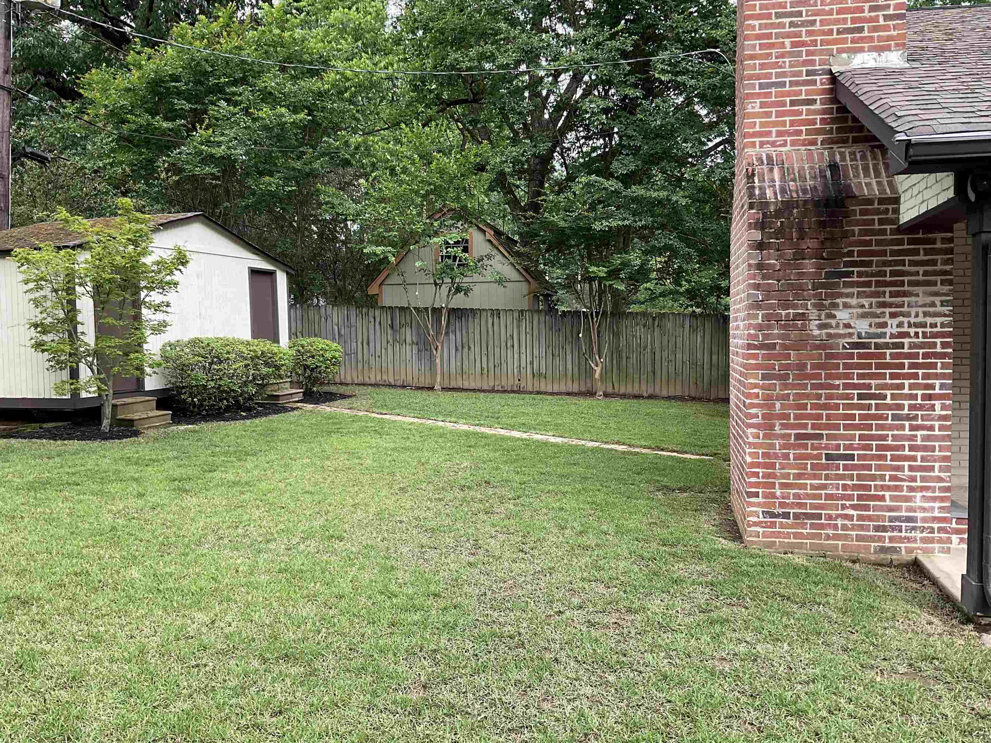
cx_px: 468
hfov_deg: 55.3
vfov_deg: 42.9
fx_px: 945
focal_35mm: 33
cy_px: 385
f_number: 1.8
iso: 16
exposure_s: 1/203
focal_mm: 3
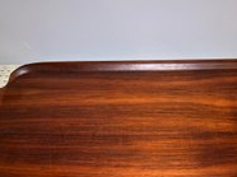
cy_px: 146
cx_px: 156
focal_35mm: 48
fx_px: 328
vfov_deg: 29.4
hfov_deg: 39.3
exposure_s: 1/120
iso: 125
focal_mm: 5.7
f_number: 1.5
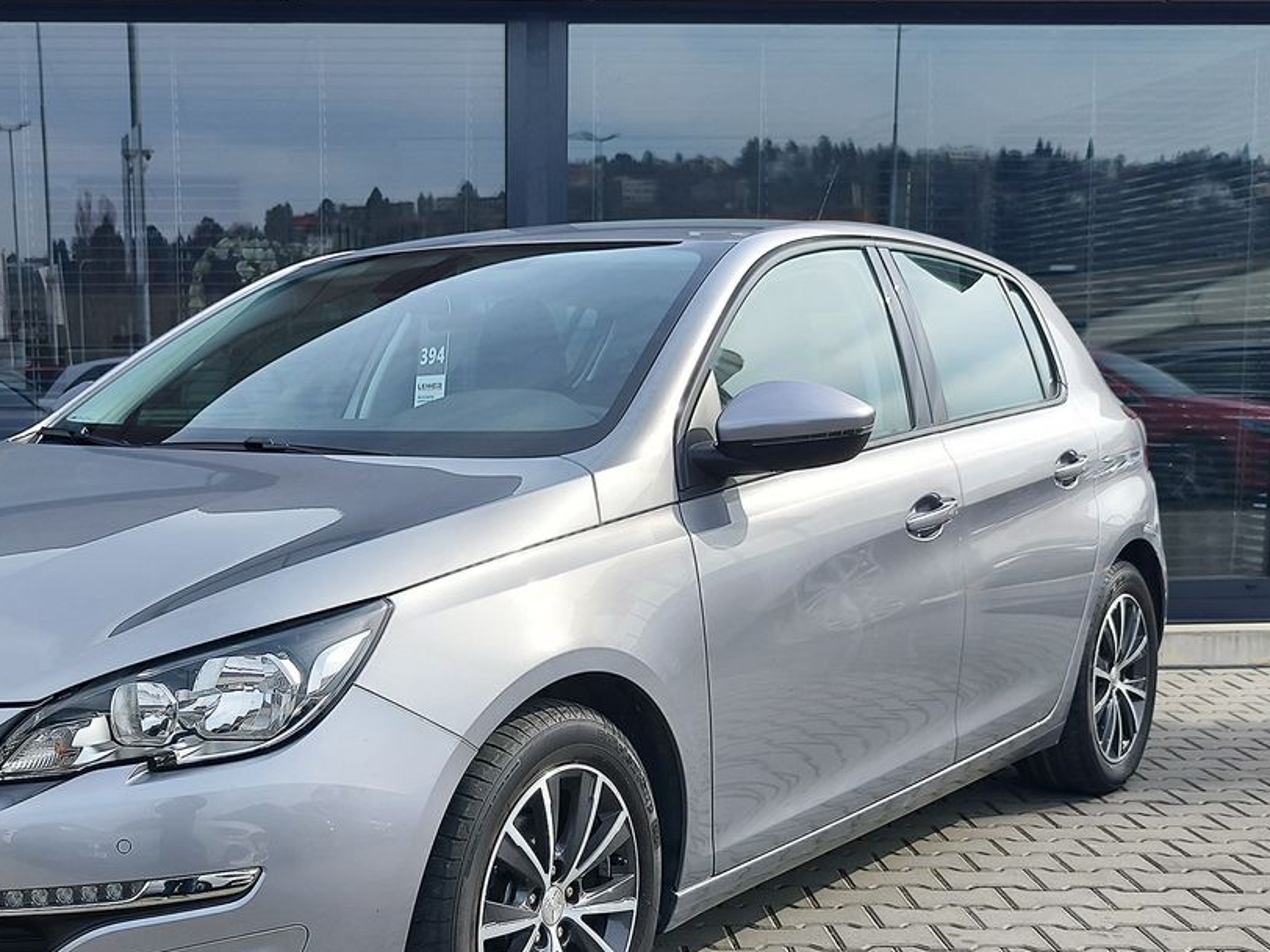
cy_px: 661
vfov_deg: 41.1
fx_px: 1247
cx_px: 355
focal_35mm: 34
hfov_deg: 52.1
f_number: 1.69
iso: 50
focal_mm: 7.01
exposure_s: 1/847
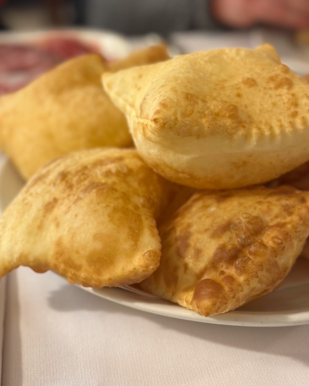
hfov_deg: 26.2
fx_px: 663
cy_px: 187
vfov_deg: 32.5
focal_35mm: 58
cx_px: 134
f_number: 1.78
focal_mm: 6.86
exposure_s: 1/33
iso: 320
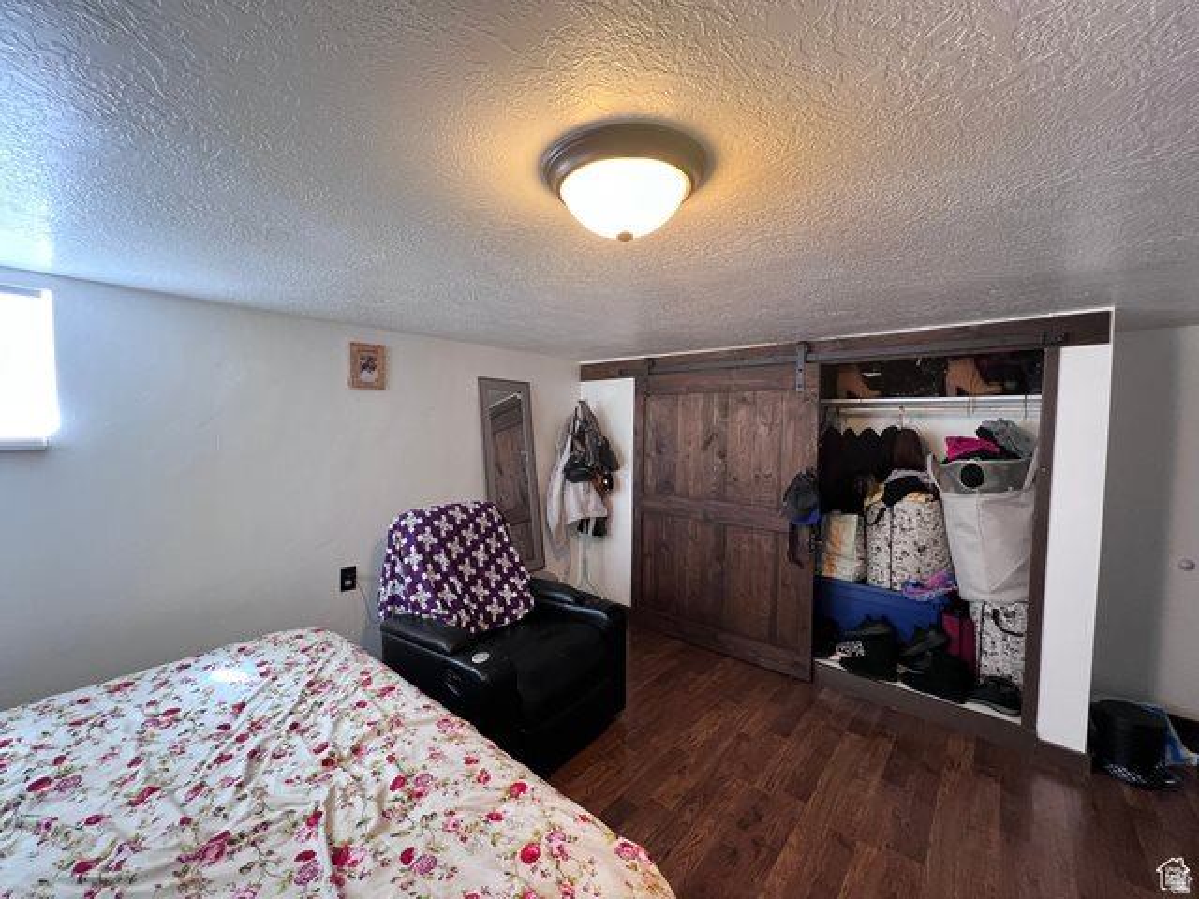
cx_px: 600
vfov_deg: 89.9
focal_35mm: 13
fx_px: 450
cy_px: 450
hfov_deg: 106.2
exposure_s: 1/60
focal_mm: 1.57
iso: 250
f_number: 1.8
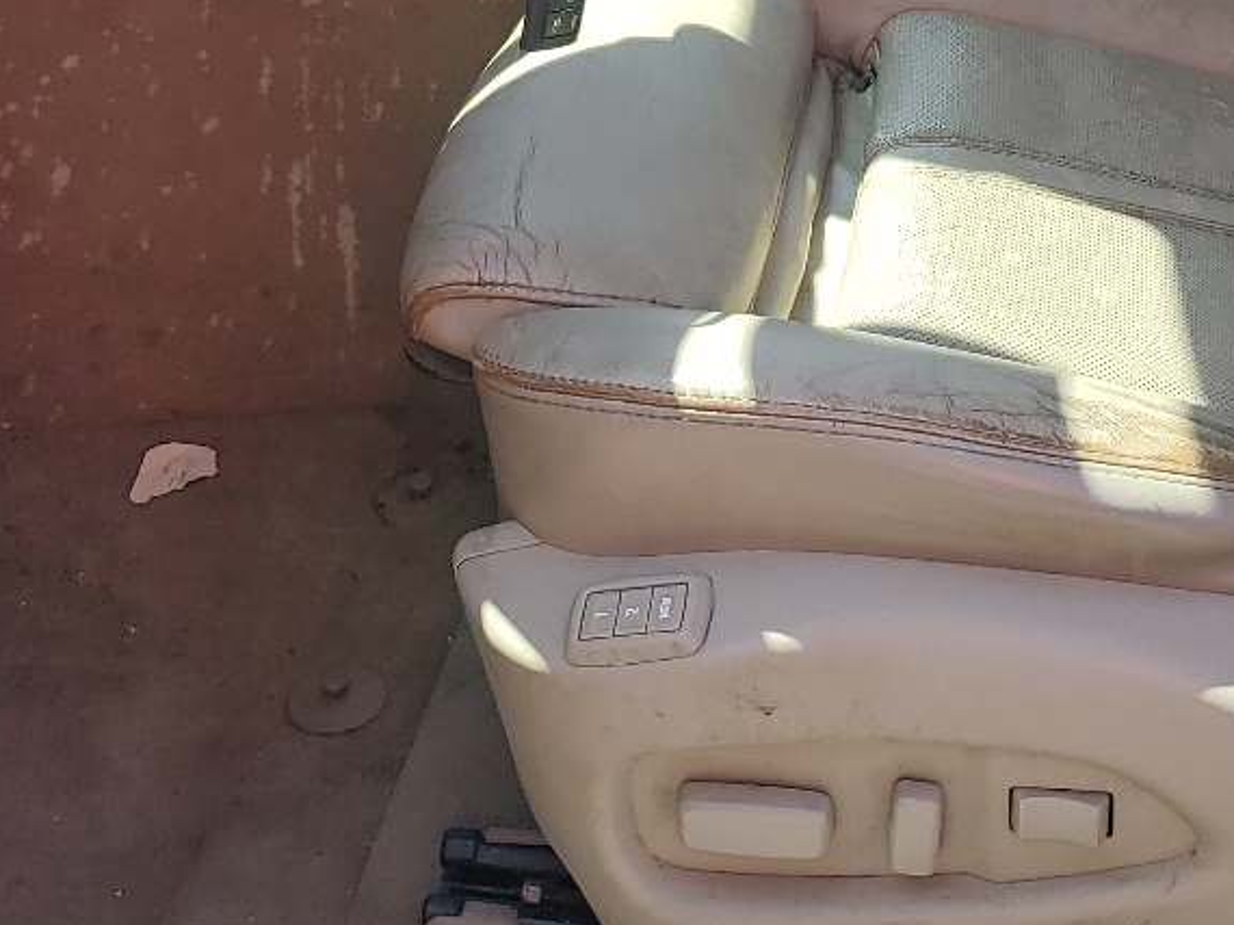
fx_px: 2601
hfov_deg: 26.6
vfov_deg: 19.1
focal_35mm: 73
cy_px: -175
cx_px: 743
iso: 50
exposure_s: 1/909
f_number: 1.5
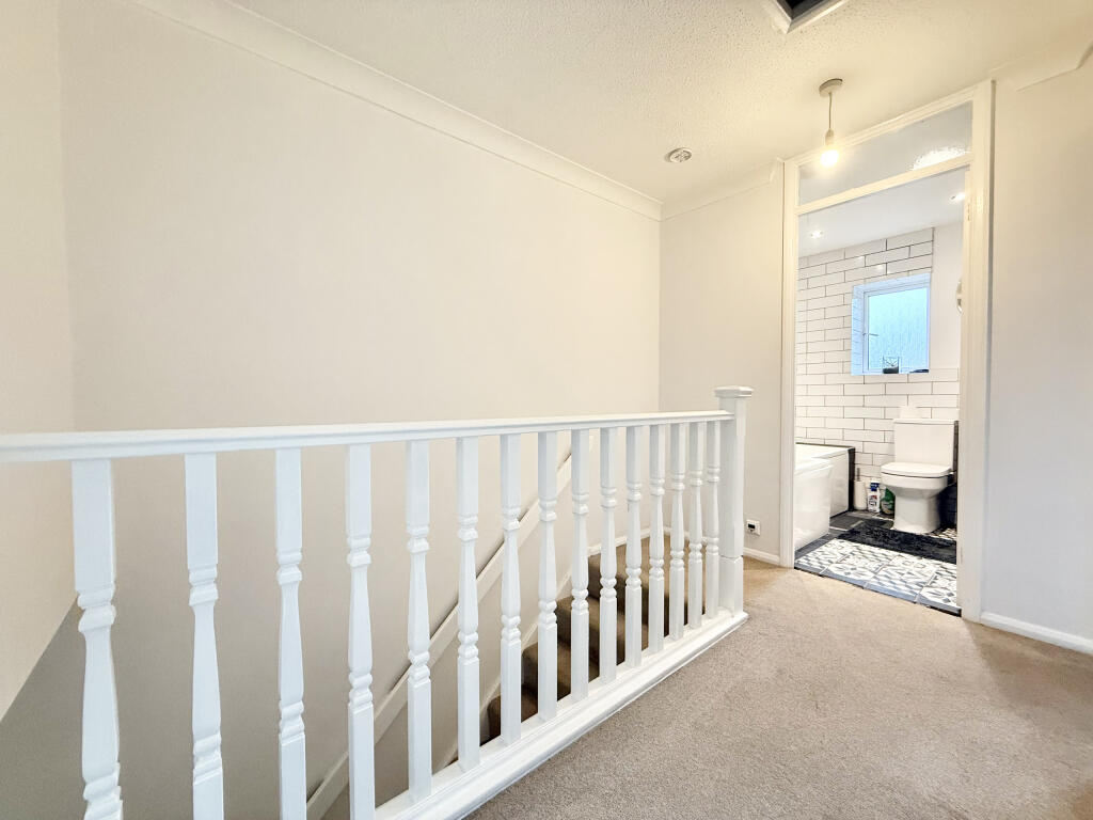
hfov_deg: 102.1
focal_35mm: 14
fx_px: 442
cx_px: 546
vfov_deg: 85.7
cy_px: 410
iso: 250
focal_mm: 2.22
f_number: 2.2
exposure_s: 1/100
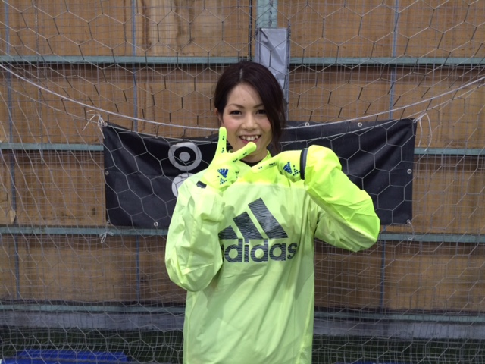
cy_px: 182
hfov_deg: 61.7
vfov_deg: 48.2
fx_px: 406
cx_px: 242
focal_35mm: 29
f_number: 2.2
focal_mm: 4.15
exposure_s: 1/33
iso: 200
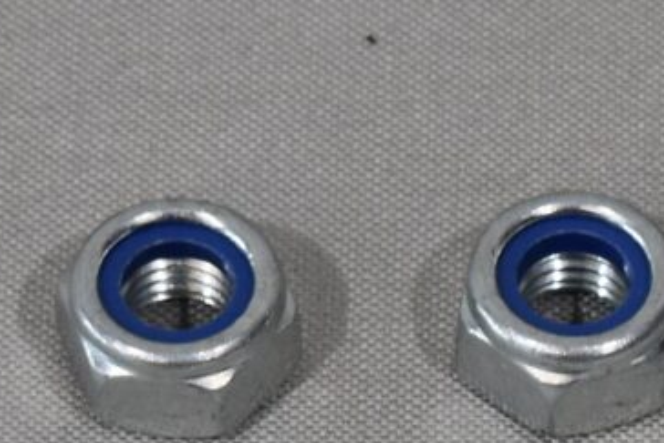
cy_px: 522
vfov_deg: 3.4
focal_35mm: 401
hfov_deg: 5.1
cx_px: 498
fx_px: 7399
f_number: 5.6
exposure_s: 1/125
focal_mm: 38
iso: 400
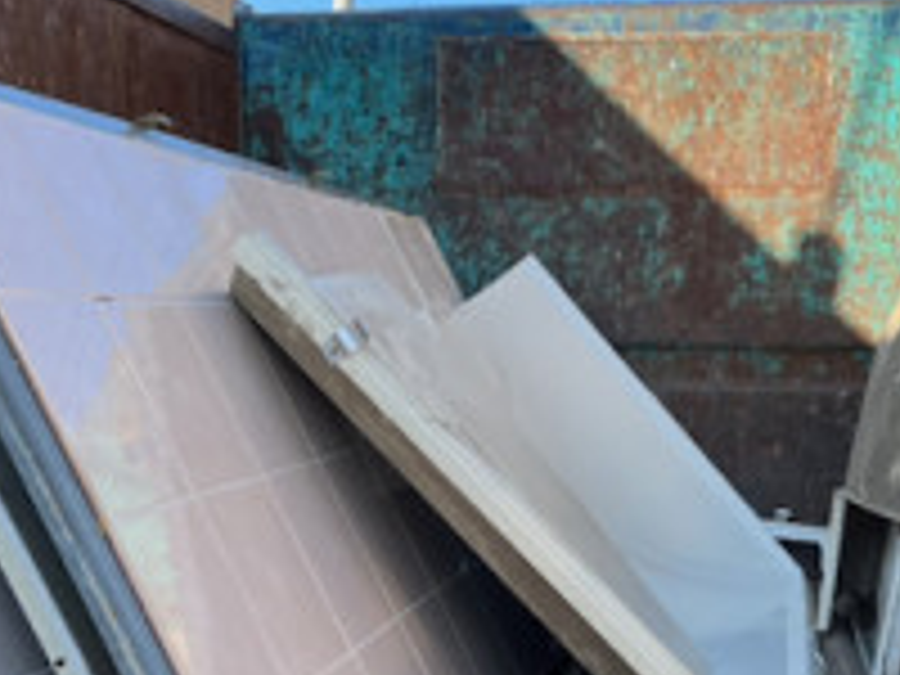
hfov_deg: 29.8
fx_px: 1690
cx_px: 450
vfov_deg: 22.5
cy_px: 448
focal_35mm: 65
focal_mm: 5.1
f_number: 1.6
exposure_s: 1/1129
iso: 50
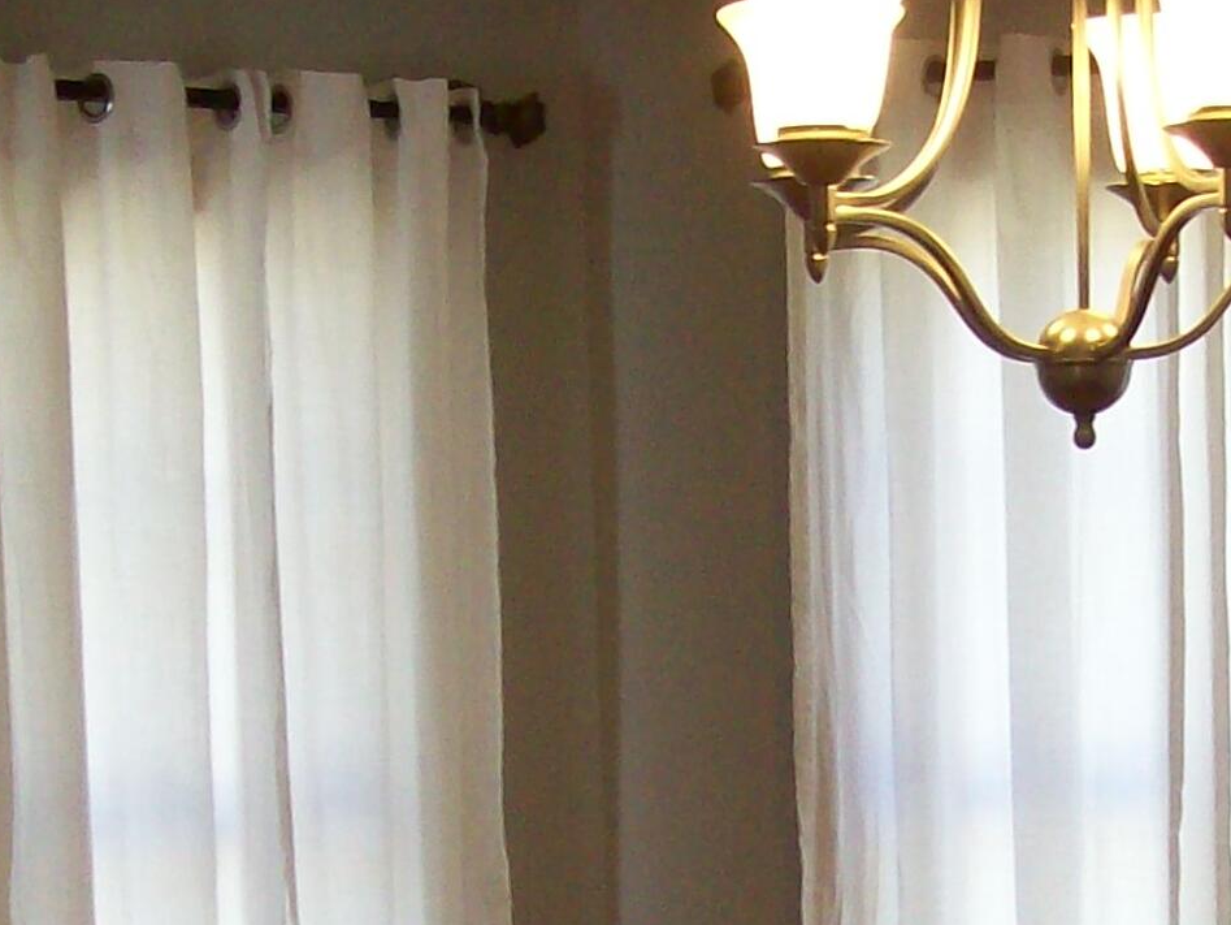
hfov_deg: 17.2
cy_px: 1310
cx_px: 790
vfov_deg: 12.5
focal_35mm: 114
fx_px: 4056
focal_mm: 6
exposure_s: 1/49.4
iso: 160
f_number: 2.7
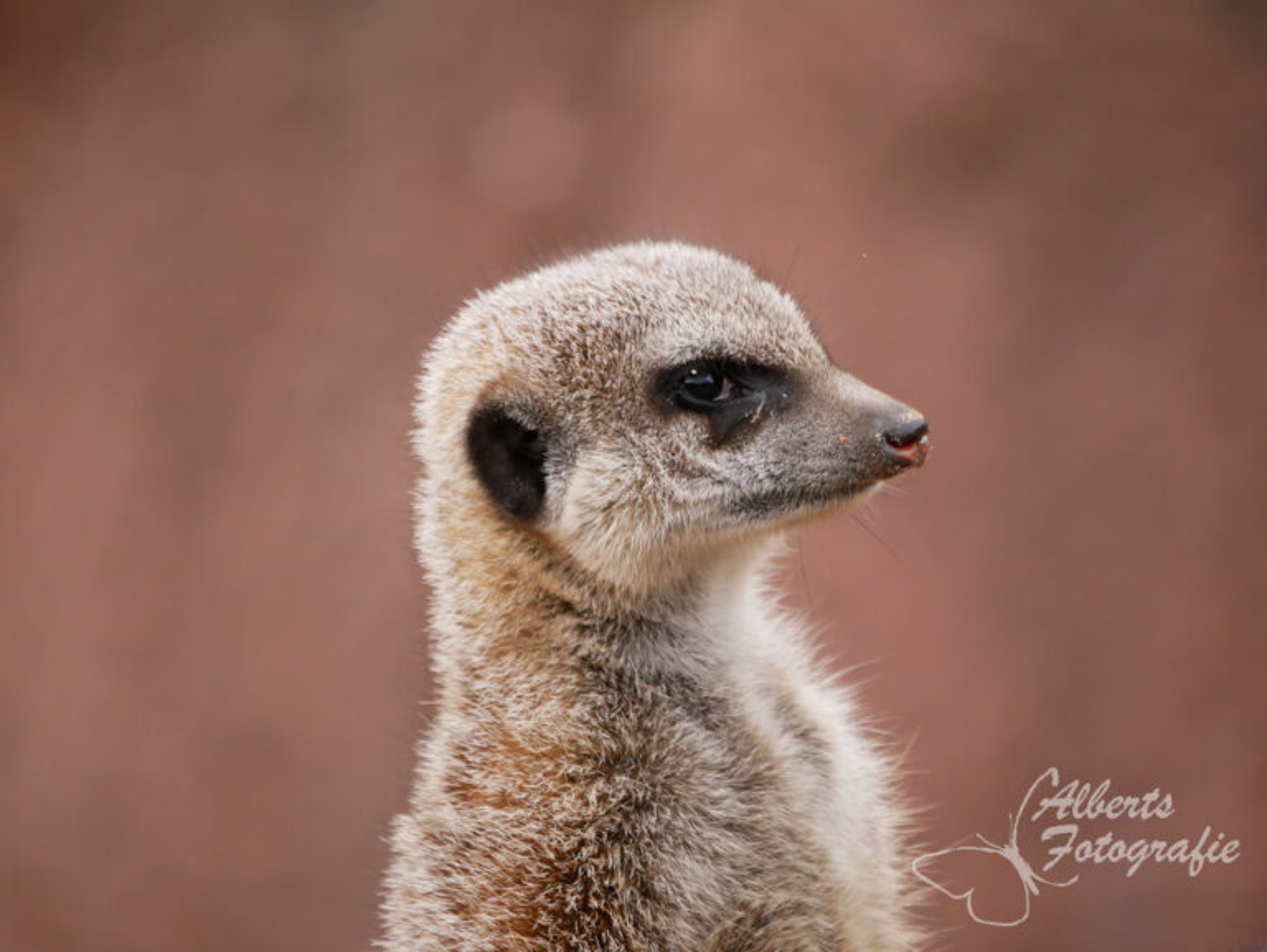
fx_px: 18312
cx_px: 634
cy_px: 476
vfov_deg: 3.0
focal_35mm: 500
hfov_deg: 4.0
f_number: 5.4
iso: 800
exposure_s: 1/320
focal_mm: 250
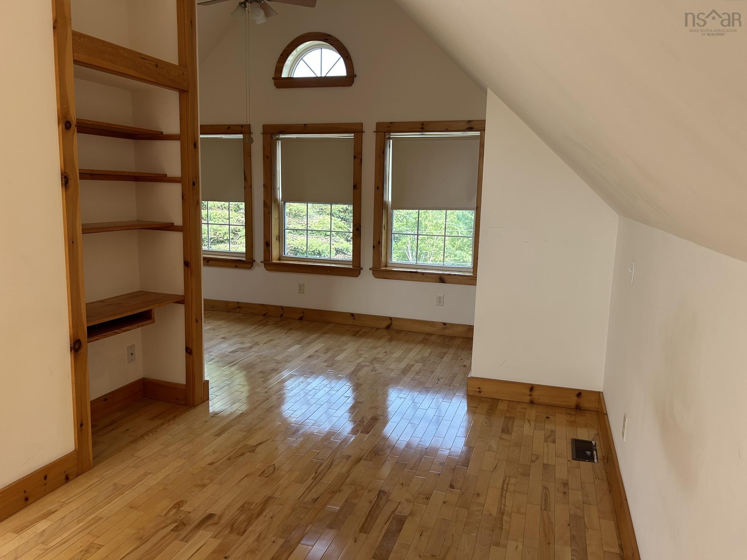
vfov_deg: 53.1
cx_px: 374
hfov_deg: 67.3
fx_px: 561
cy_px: 280
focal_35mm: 26
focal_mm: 5.7
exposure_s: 1/120
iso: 40
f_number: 1.5
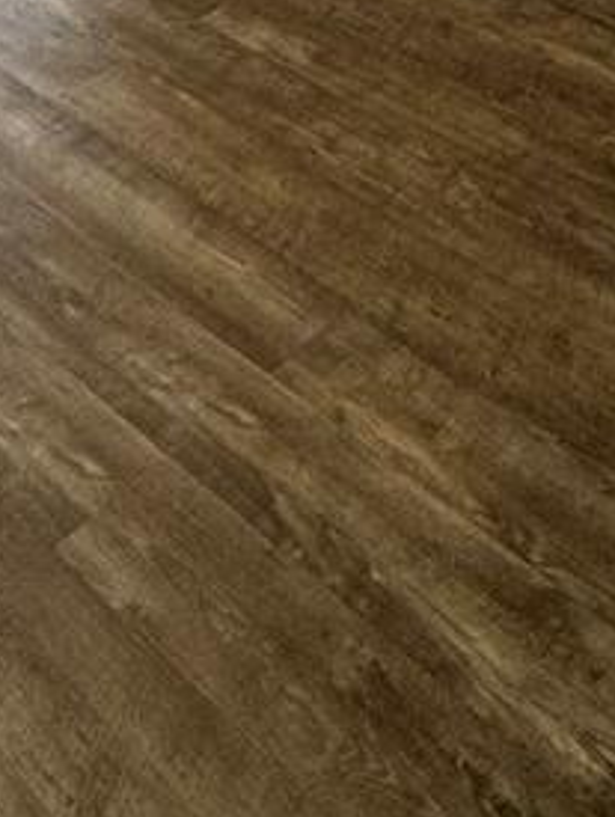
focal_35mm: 61
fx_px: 1442
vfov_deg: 22.8
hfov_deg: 22.3
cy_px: -532
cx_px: -110
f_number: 2.2
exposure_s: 1/120
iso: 125
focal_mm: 2.22
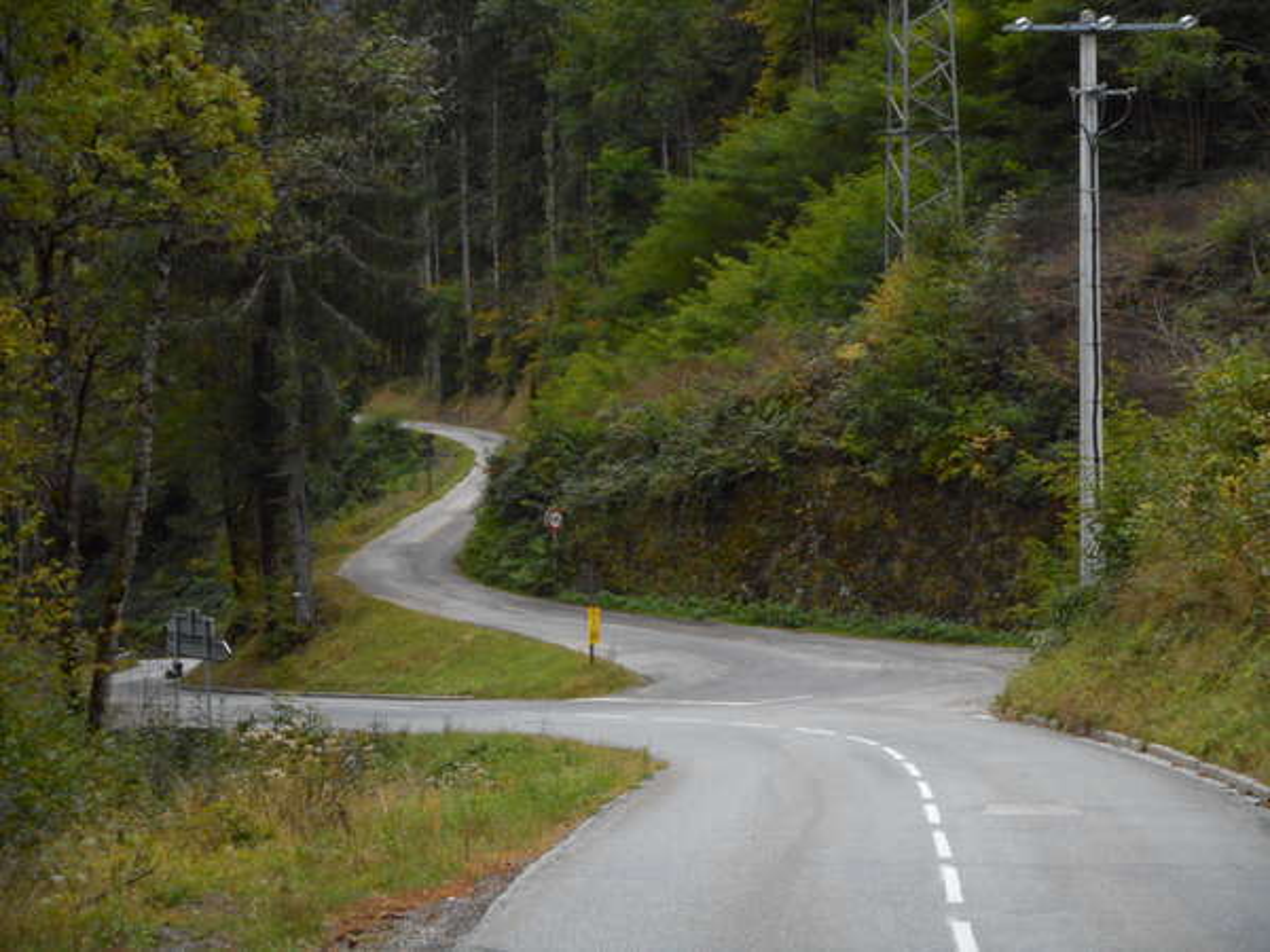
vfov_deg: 14.5
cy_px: 476
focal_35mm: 102
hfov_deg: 19.3
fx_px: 3742
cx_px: 635
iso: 450
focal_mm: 18.2
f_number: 5.8
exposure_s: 1/60
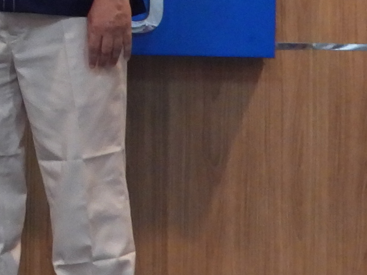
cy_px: -187
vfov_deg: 4.0
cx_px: -548
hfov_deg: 5.2
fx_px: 3900
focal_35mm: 368
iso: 400
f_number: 3.5
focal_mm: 12.5
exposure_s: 1/13
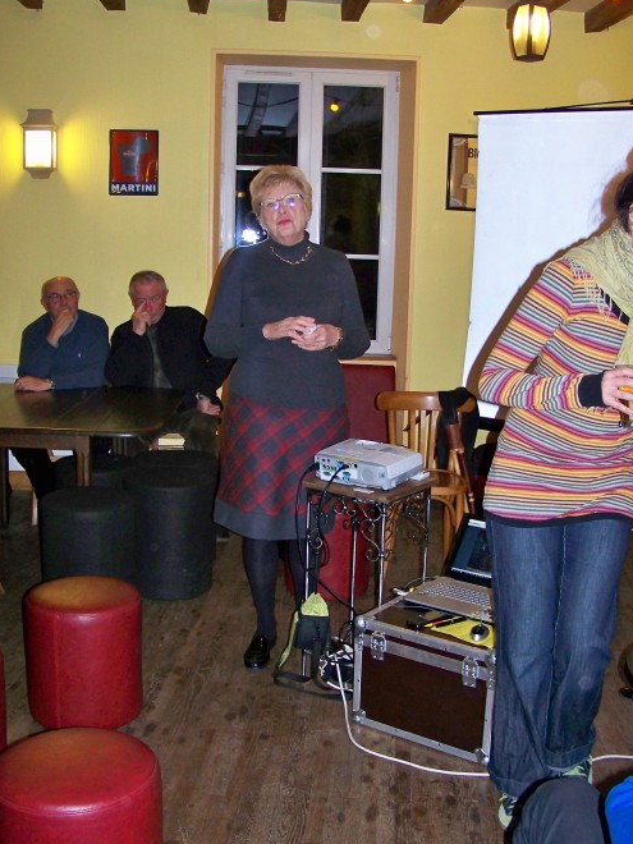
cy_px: 417
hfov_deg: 35.9
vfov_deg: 46.8
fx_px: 975
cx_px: 288
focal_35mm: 40
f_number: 2.8
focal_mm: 5.85
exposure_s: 1/30
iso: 200
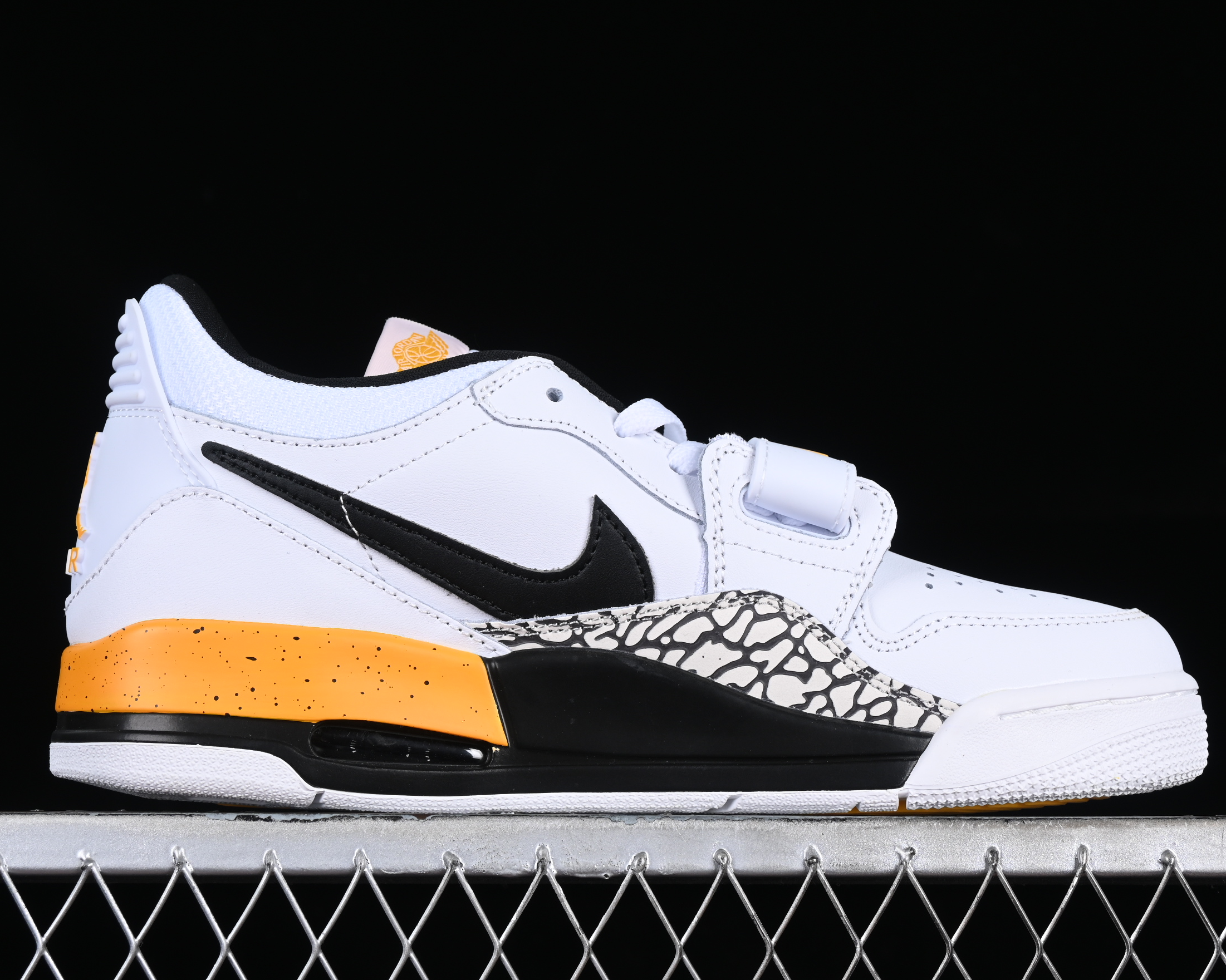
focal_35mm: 89
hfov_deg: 21.5
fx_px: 3229
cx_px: 630
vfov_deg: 17.3
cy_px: 502
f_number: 8
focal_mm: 50
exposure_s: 1/80
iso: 160
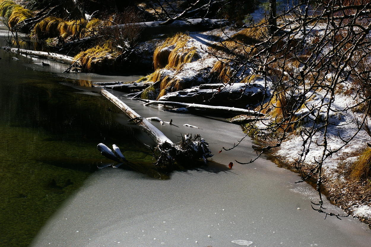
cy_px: 124
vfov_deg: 16.5
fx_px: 849
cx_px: 186
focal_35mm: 82
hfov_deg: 24.6
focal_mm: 55
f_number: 9.5
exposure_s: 1/350
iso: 200
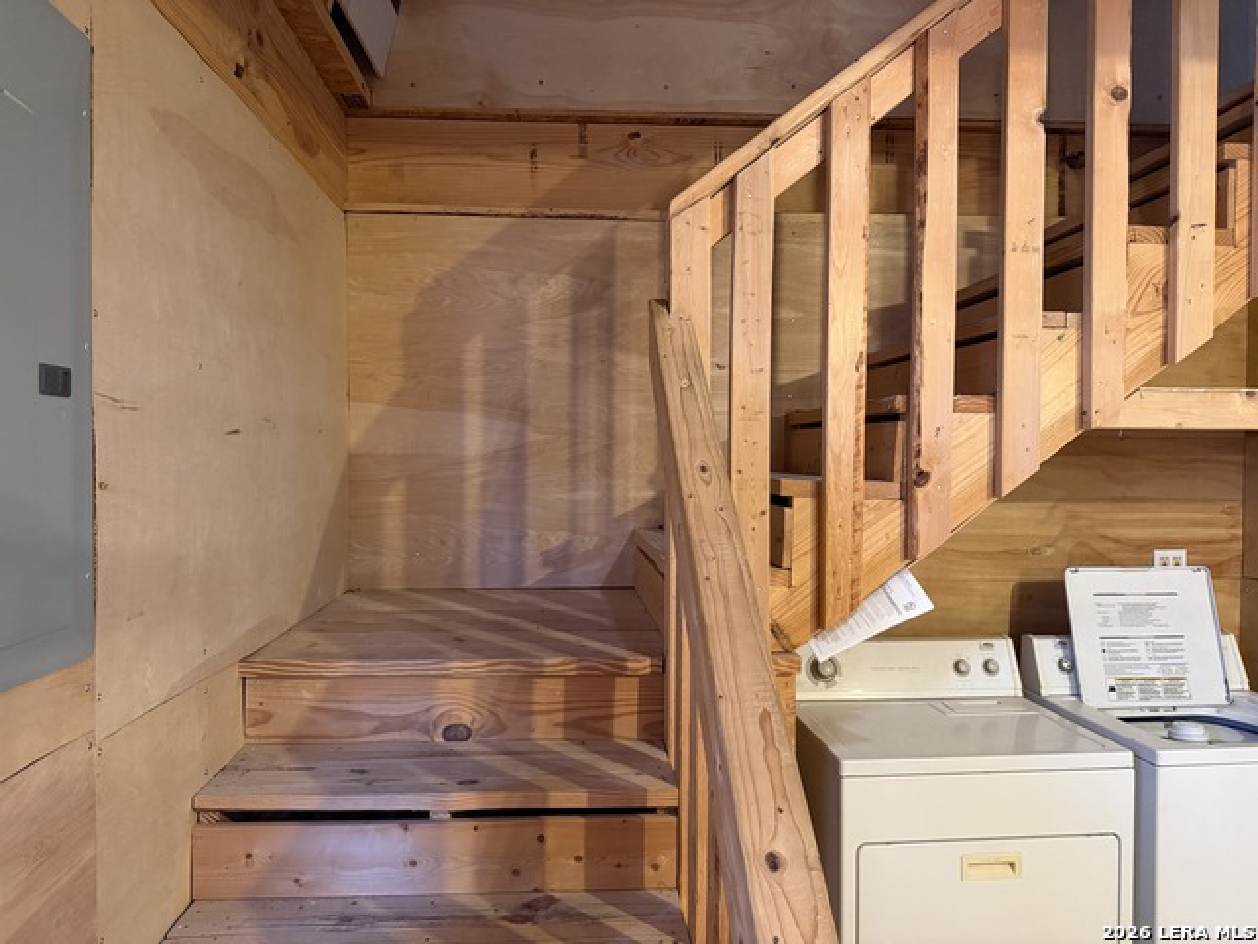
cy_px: 472
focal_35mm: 24
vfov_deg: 56.8
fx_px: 872
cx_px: 629
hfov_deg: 71.6
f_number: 1.78
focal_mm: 6.76
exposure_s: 1/60
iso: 800
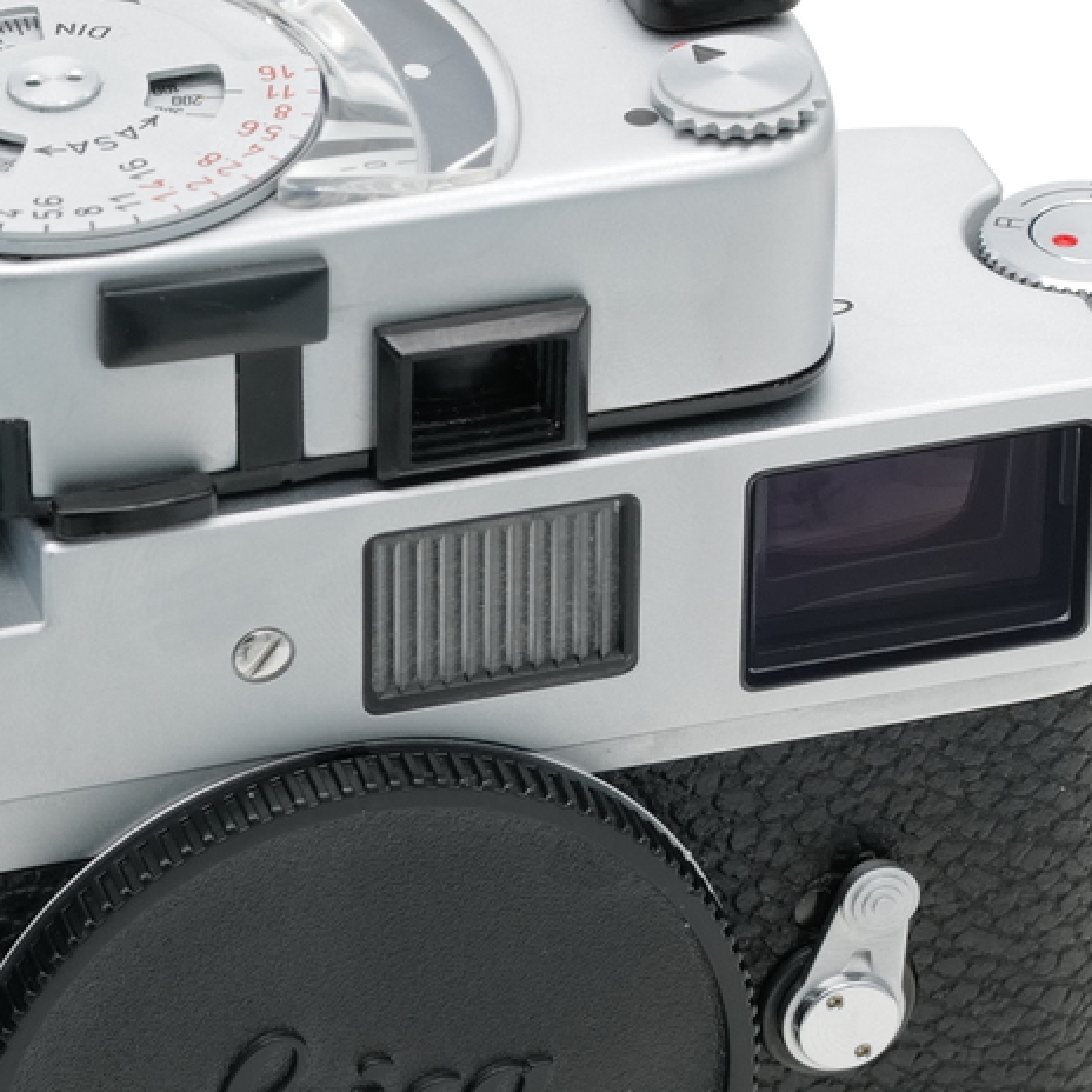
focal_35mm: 229
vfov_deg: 7.6
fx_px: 8173
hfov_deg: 7.6
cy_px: 765
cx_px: 122
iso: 800
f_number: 11
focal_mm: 60
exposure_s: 1/50
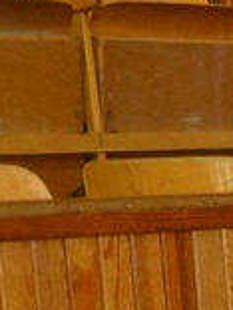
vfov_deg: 7.4
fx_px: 2324
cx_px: 1140
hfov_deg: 4.8
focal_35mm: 259
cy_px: 540
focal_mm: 22
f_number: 3.8
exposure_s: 1/60
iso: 800
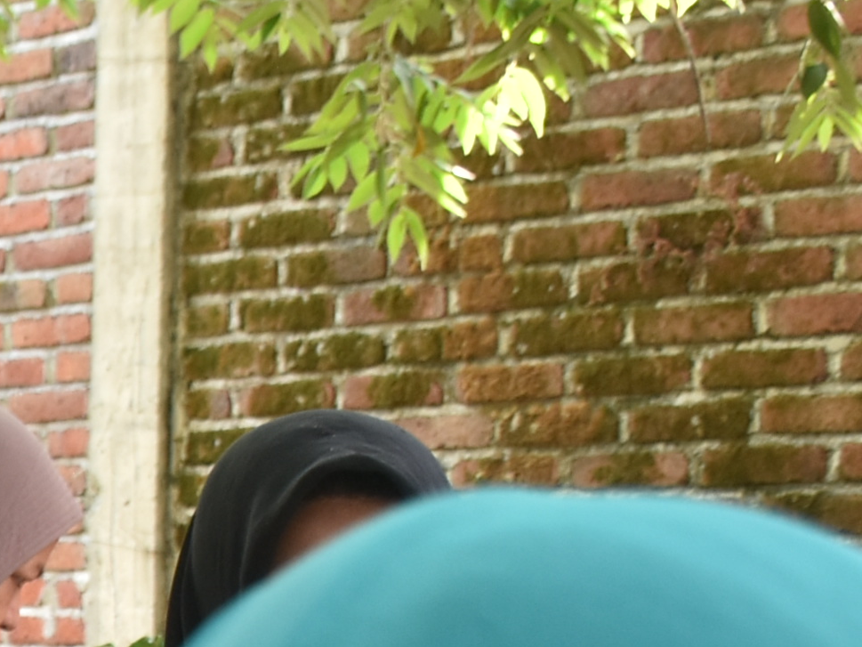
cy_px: 898
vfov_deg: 4.3
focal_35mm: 348
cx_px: -512
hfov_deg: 5.6
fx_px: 8667
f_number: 5
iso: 250
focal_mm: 52
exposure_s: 1/160
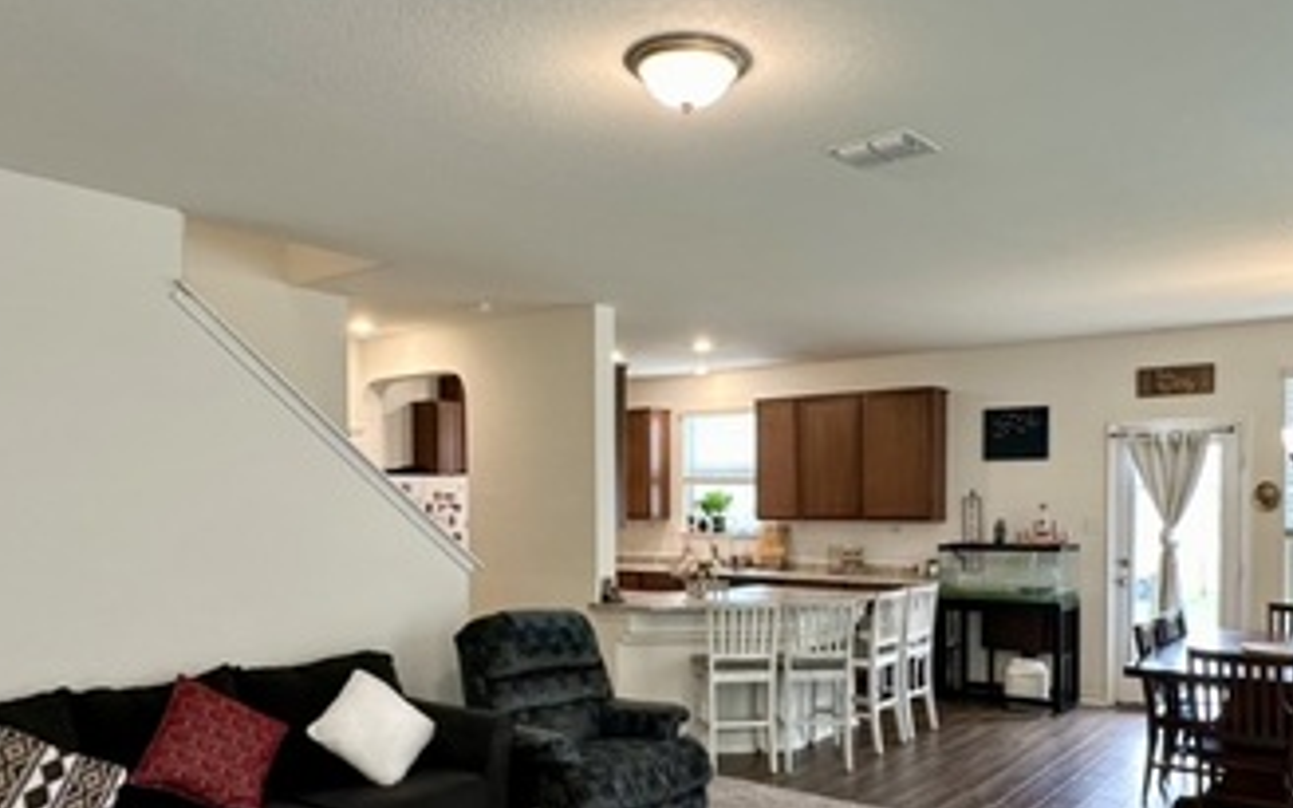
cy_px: 532
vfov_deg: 42.6
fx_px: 1022
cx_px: 710
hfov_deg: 64.5
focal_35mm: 29
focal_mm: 2.22
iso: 200
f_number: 2.2
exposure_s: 1/120
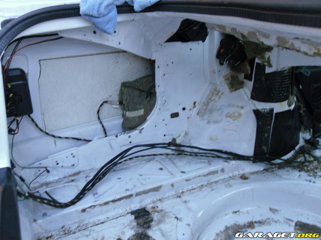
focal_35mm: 35
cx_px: 160
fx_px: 325
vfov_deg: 40.7
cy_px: 120
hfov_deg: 52.6
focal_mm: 6.3
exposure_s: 1/45
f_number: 3.5
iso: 200
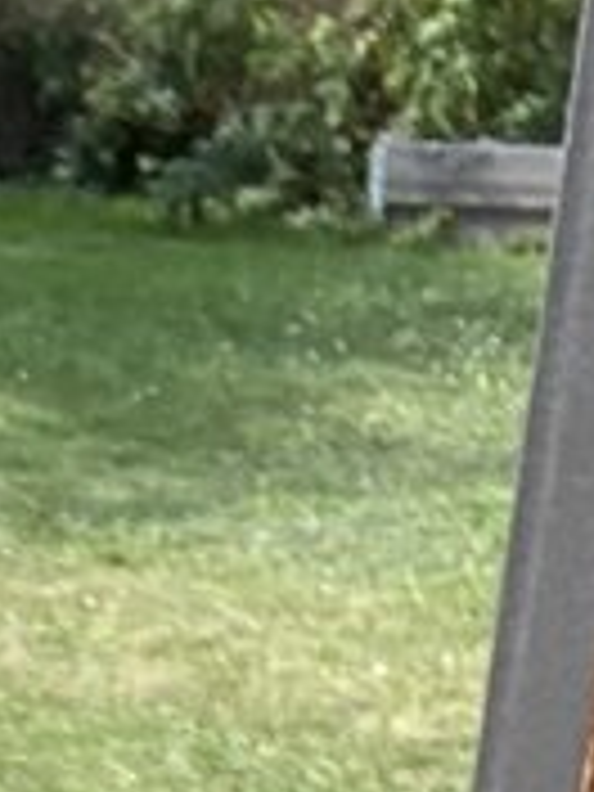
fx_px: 4667
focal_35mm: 204
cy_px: 2678
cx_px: -684
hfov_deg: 7.0
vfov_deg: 7.8
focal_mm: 2.71
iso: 25
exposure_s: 1/400
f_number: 2.2
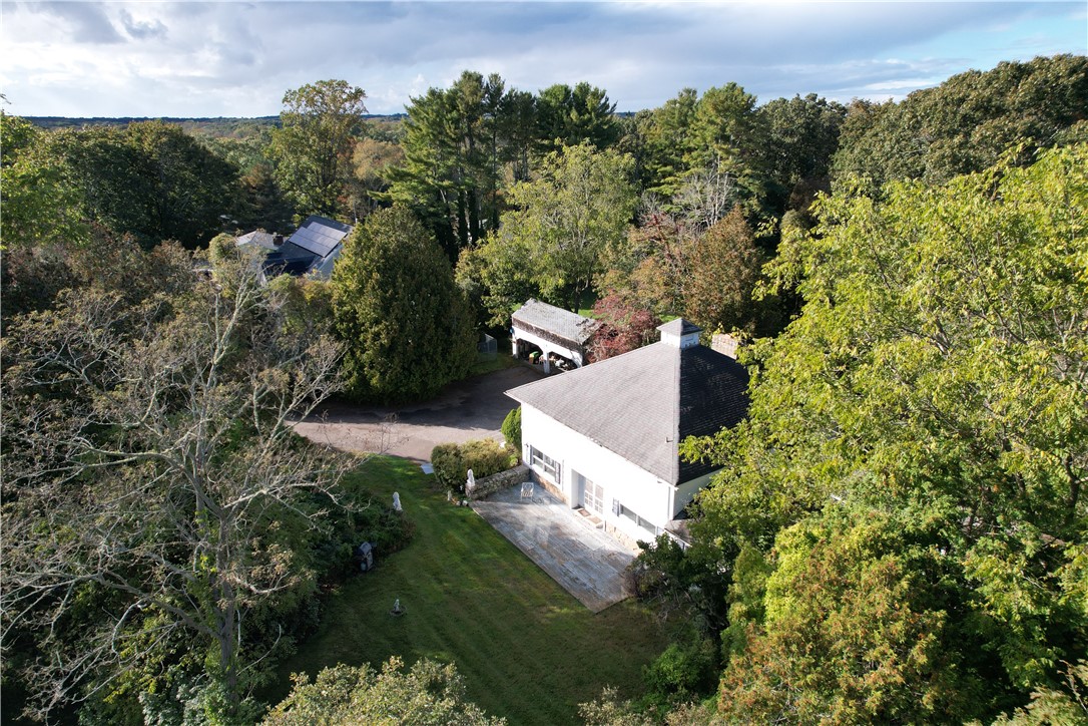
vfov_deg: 57.2
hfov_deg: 78.6
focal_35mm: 22
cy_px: 363
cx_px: 544
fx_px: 665
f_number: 2.8
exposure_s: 1/725
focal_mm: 8.38
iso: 100
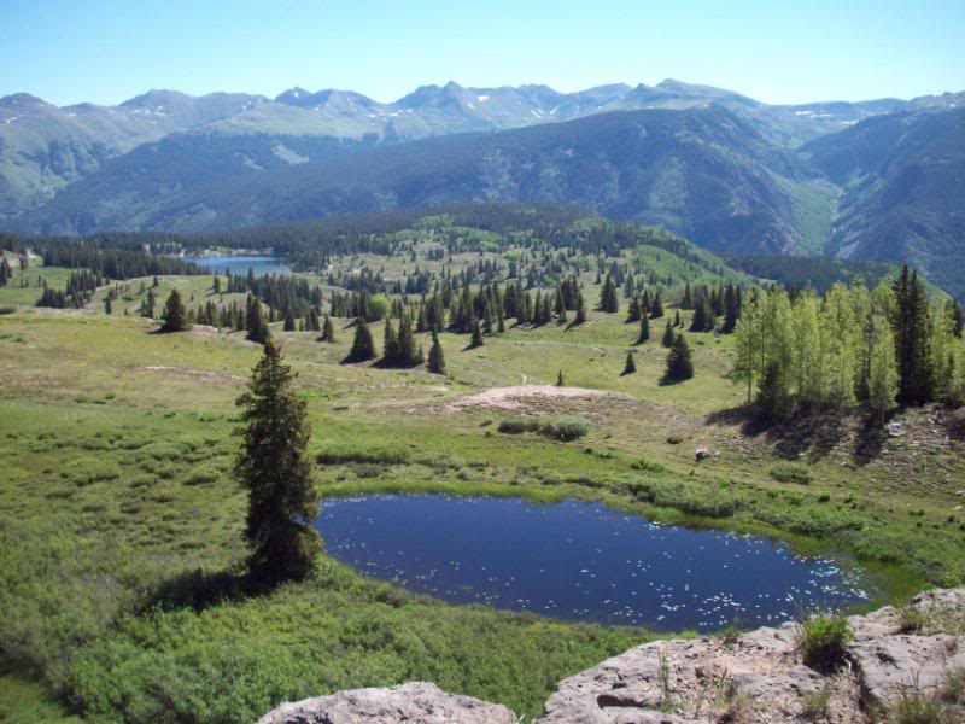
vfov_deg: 38.7
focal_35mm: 37
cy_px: 362
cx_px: 482
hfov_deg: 50.1
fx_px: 1031
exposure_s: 1/201
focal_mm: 6.2
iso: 80
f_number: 5.6
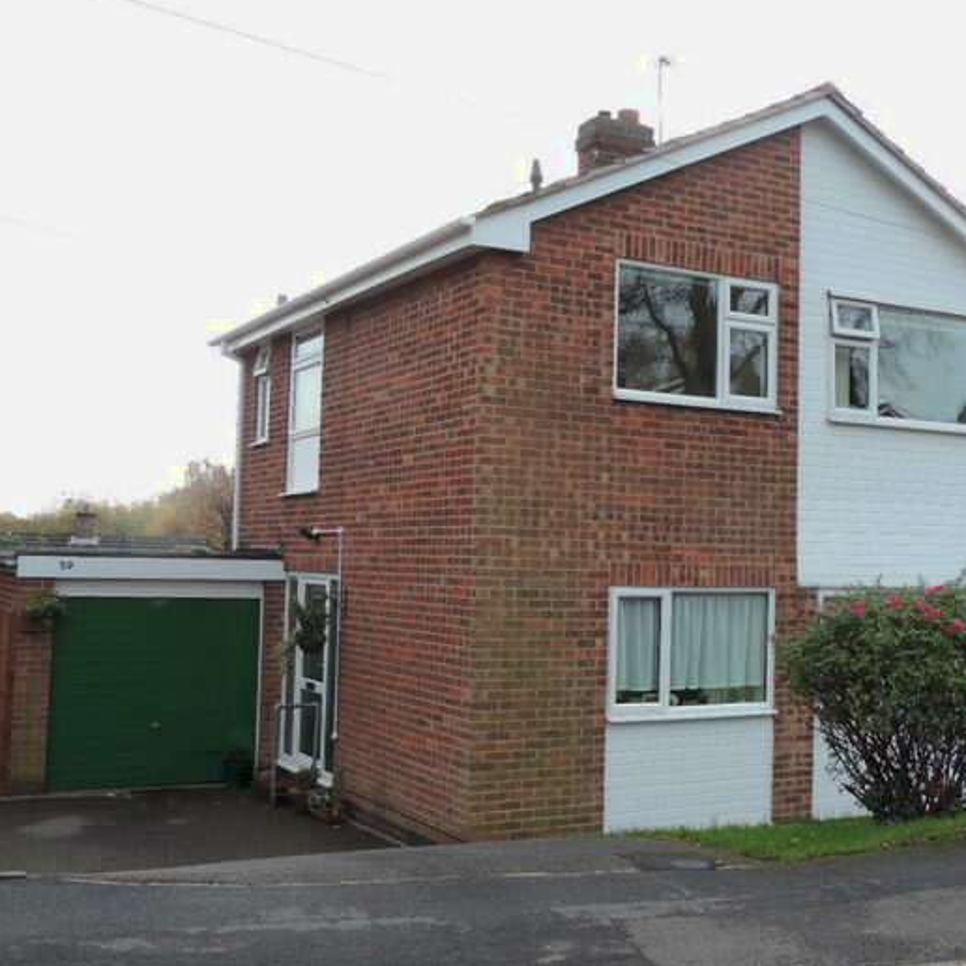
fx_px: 1326
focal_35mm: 42
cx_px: 622
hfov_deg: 39.7
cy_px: 478
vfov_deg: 40.0
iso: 80
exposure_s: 1/200
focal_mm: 6.2
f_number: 3.3
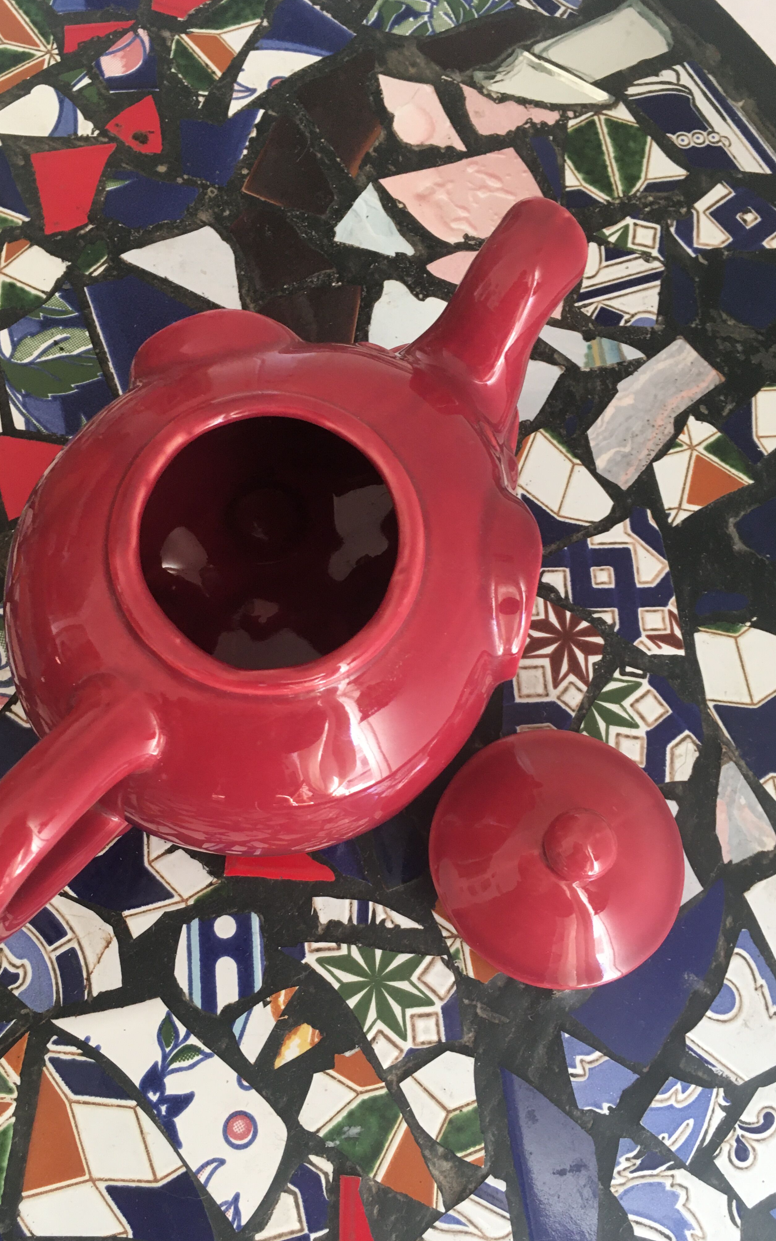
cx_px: 329
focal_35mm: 31
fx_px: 1049
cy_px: 622
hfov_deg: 40.5
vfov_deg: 61.2
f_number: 2.2
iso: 50
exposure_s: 1/33
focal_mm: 4.15
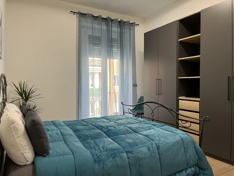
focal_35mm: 26
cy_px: 88
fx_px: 176
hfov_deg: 67.3
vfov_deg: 53.1
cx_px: 117
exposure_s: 1/56
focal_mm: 5.1
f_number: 1.6
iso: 125
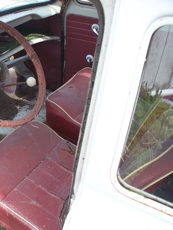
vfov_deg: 36.8
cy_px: 123
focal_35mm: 52
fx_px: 347
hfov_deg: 26.8
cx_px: 9
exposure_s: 1/125
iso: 80
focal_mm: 7.54
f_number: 2.8
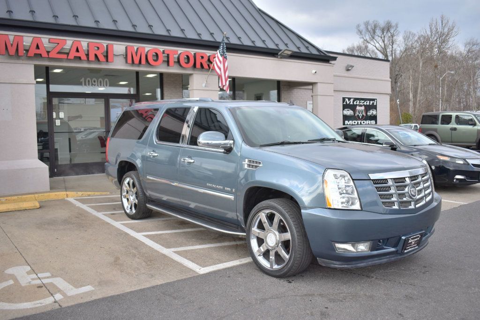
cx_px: 240
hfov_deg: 57.2
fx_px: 440
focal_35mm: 33
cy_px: 160
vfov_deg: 39.9
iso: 200
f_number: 3.8
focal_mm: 22
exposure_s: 1/800
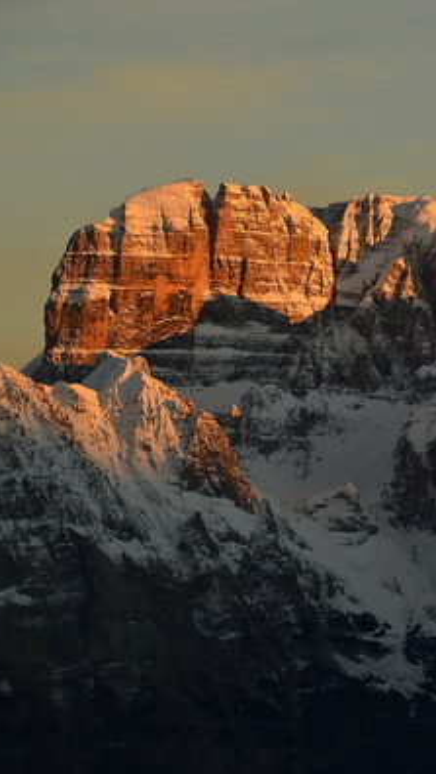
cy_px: 387
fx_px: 5130
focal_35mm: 250
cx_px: 524
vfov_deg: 8.6
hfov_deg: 4.8
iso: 100
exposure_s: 1/125
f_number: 8
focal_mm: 105
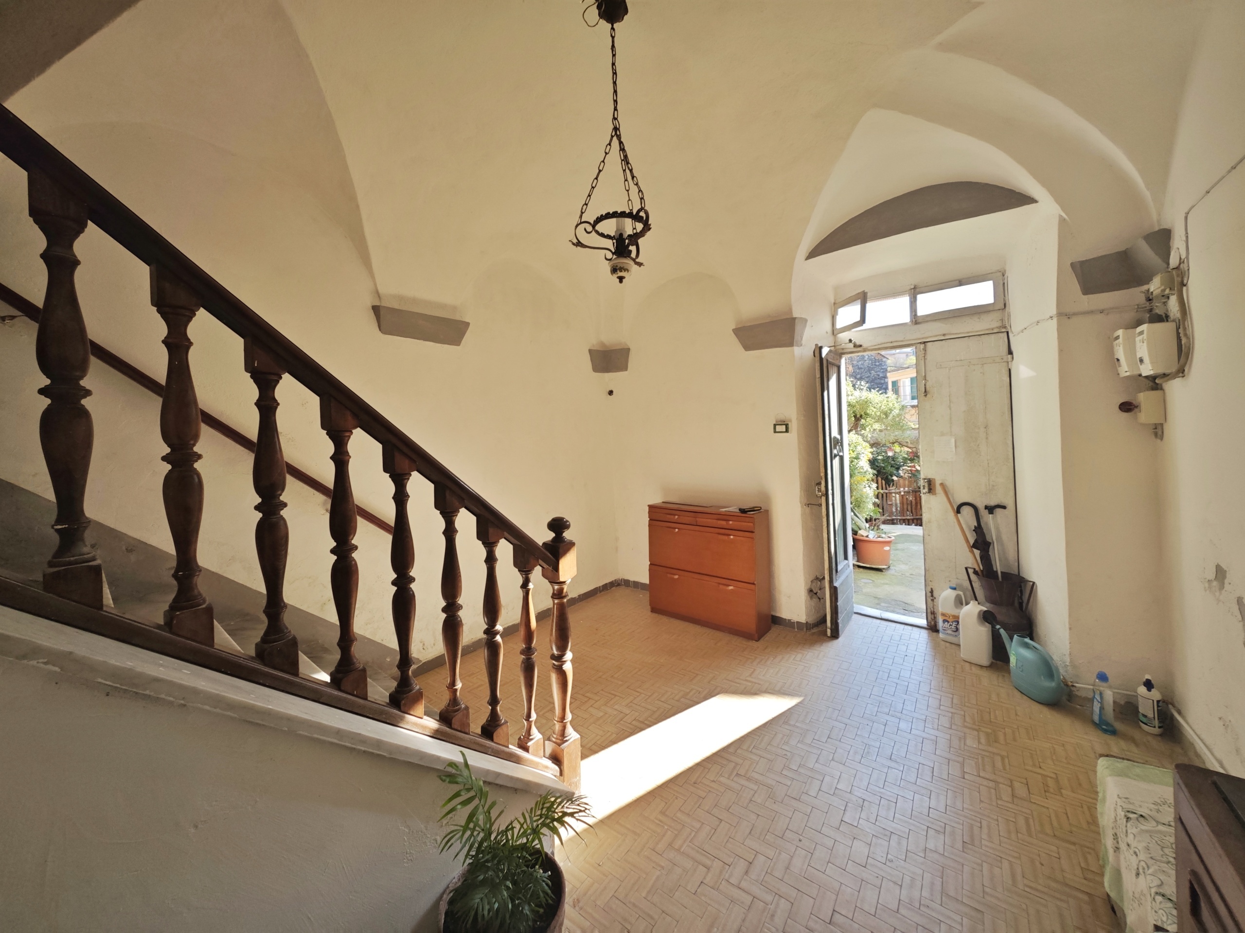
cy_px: 466
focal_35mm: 12
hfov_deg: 110.5
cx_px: 622
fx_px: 432
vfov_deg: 94.5
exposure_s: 1/221
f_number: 1.8
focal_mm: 2.03
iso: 50
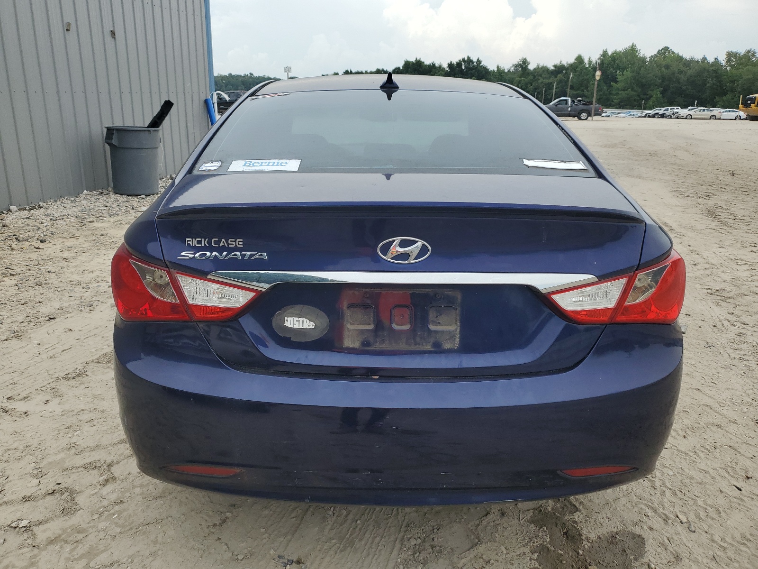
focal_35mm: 26
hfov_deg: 67.3
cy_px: 284
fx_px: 569
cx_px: 379
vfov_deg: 53.1
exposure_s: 1/2000
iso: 50
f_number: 1.5
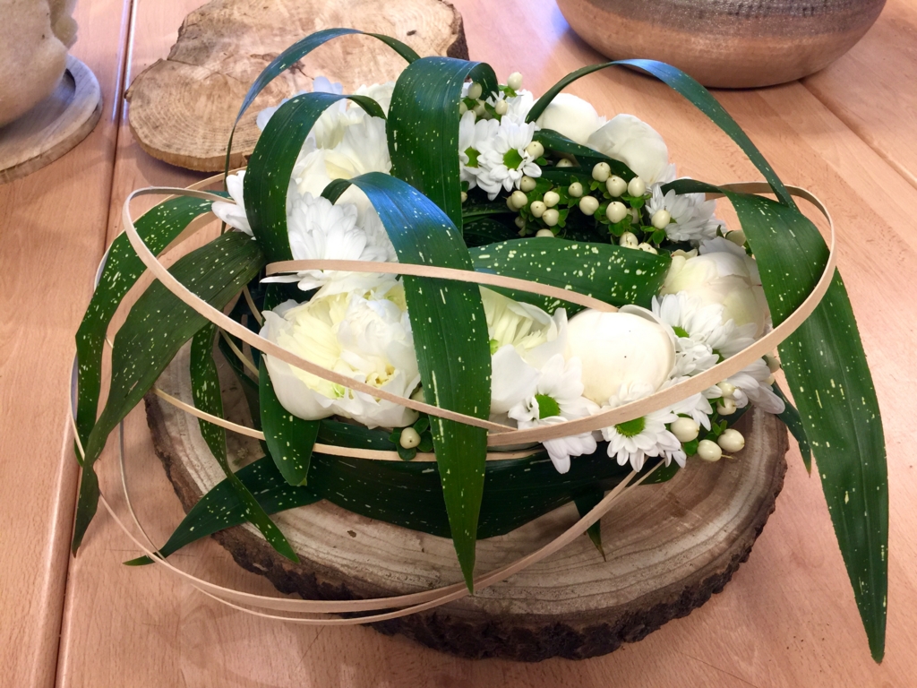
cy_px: 344
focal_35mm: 29
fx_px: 768
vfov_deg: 48.2
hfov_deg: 61.7
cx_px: 458
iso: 40
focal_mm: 4.15
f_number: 2.2
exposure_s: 1/33
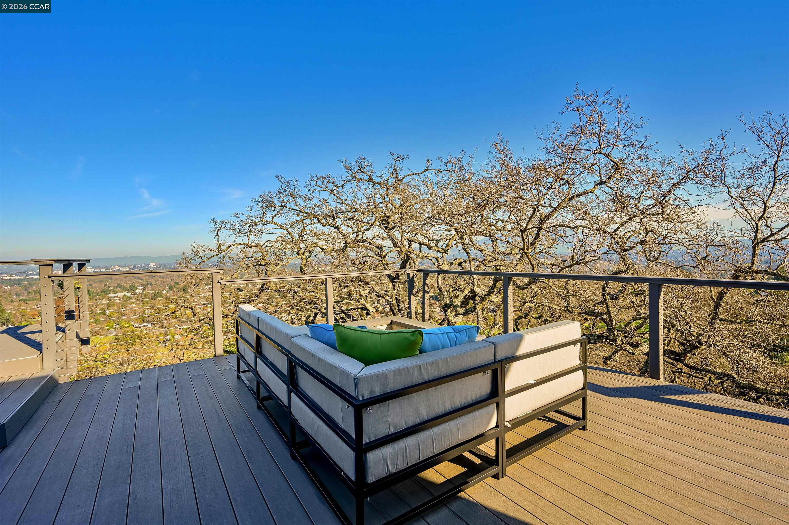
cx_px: 394
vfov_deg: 73.7
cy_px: 262
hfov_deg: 96.8
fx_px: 350
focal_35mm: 16
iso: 320
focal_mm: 16
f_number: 8
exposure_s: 1/400
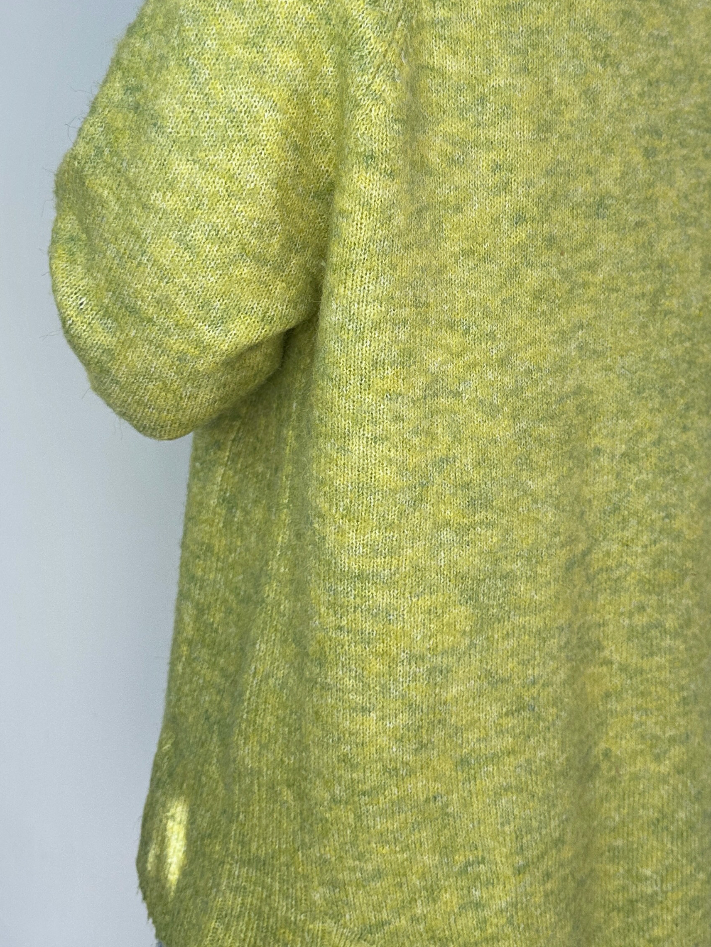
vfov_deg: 48.7
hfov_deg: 37.4
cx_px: 466
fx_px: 1040
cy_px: 382
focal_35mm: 38
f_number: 1.78
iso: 80
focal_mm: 6.86
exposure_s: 1/347
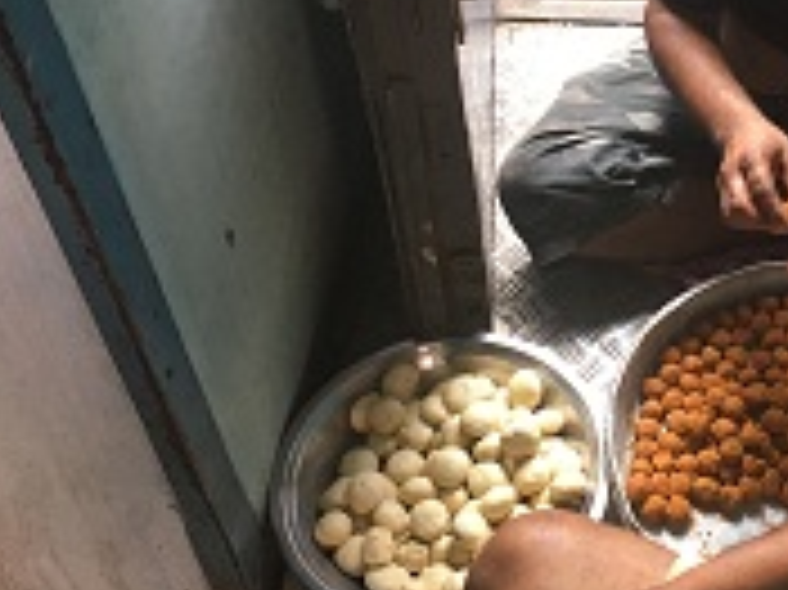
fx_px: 1433
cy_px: 173
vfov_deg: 23.1
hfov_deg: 29.5
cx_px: 707
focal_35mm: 63
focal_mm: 4.15
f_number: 2.2
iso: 50
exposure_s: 1/33
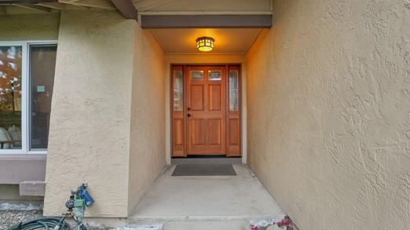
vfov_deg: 60.9
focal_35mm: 18
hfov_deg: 92.7
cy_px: 115
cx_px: 207
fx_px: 196
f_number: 8
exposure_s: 1/50
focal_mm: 14
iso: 800
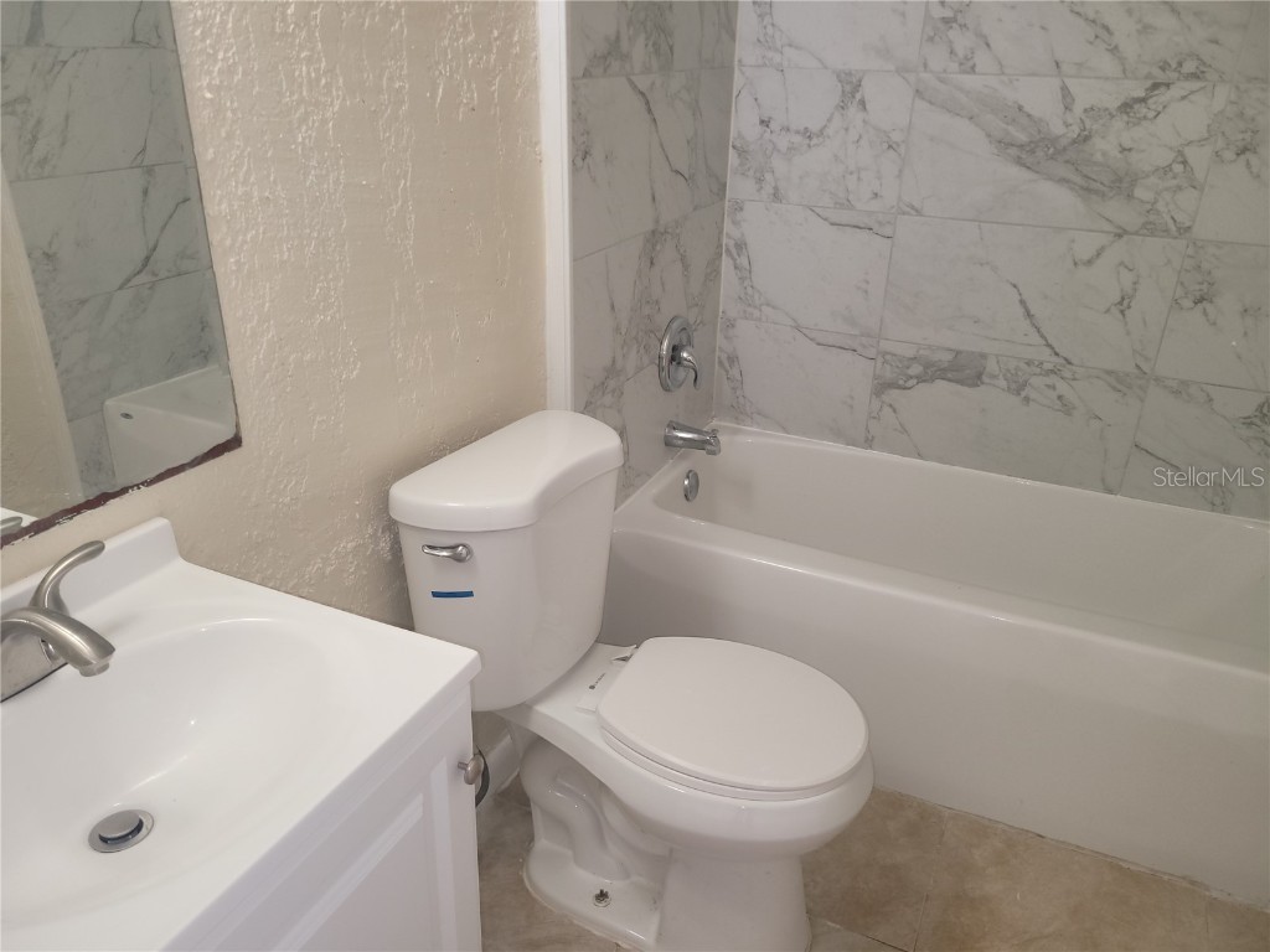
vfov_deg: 53.1
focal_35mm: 26
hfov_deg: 67.3
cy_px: 476
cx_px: 635
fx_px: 954
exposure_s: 1/60
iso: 64
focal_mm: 5.4
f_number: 1.8
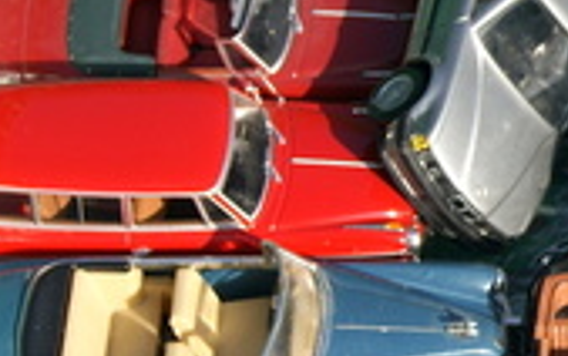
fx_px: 3778
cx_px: 899
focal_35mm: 244
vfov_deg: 5.4
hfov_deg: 8.4
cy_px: 198
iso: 100
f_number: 8
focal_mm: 45
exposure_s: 1/125
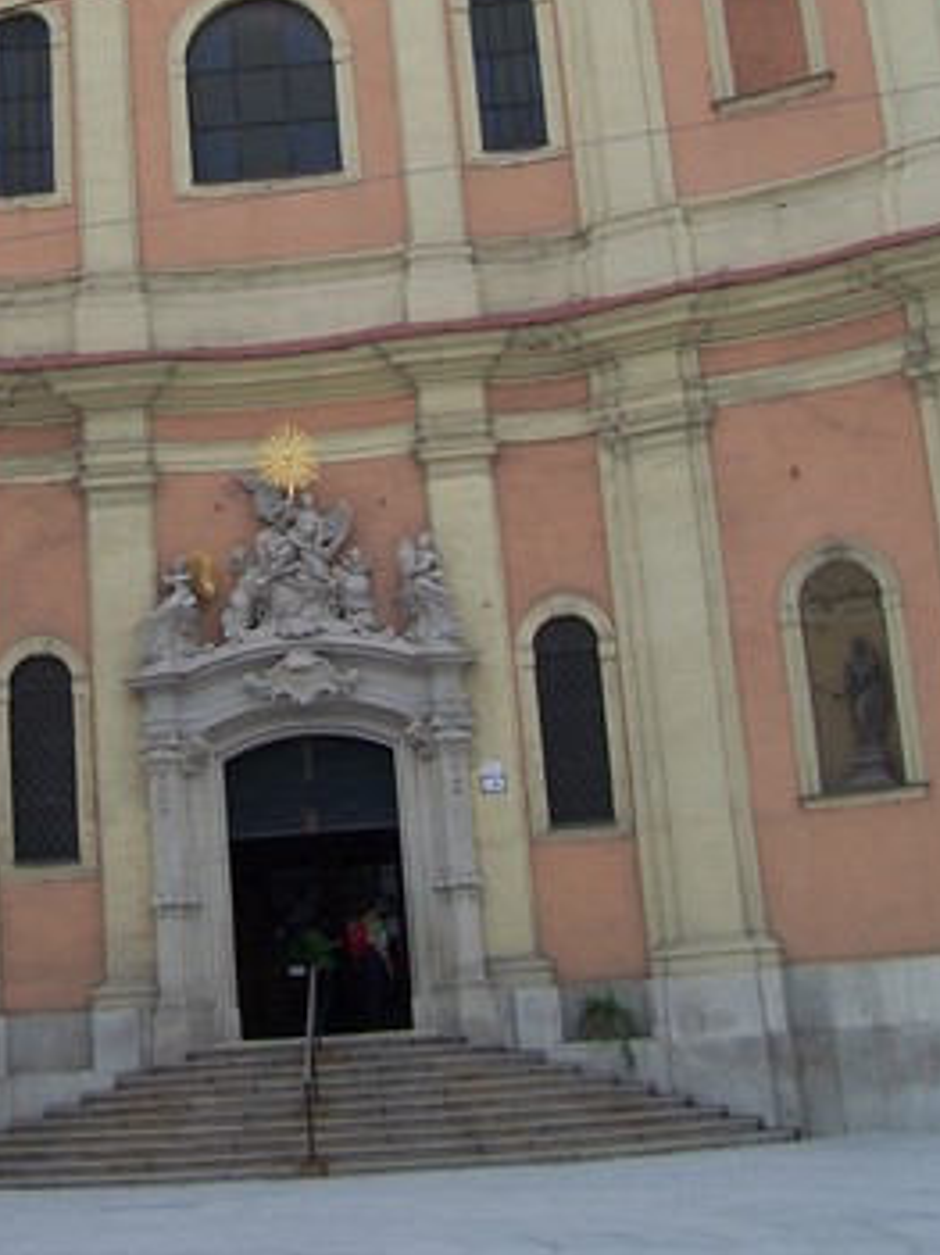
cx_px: 247
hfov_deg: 22.4
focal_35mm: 65
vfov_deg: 29.1
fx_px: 2355
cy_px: 222
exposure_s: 1/640
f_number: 2.8
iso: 80
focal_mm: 6.3
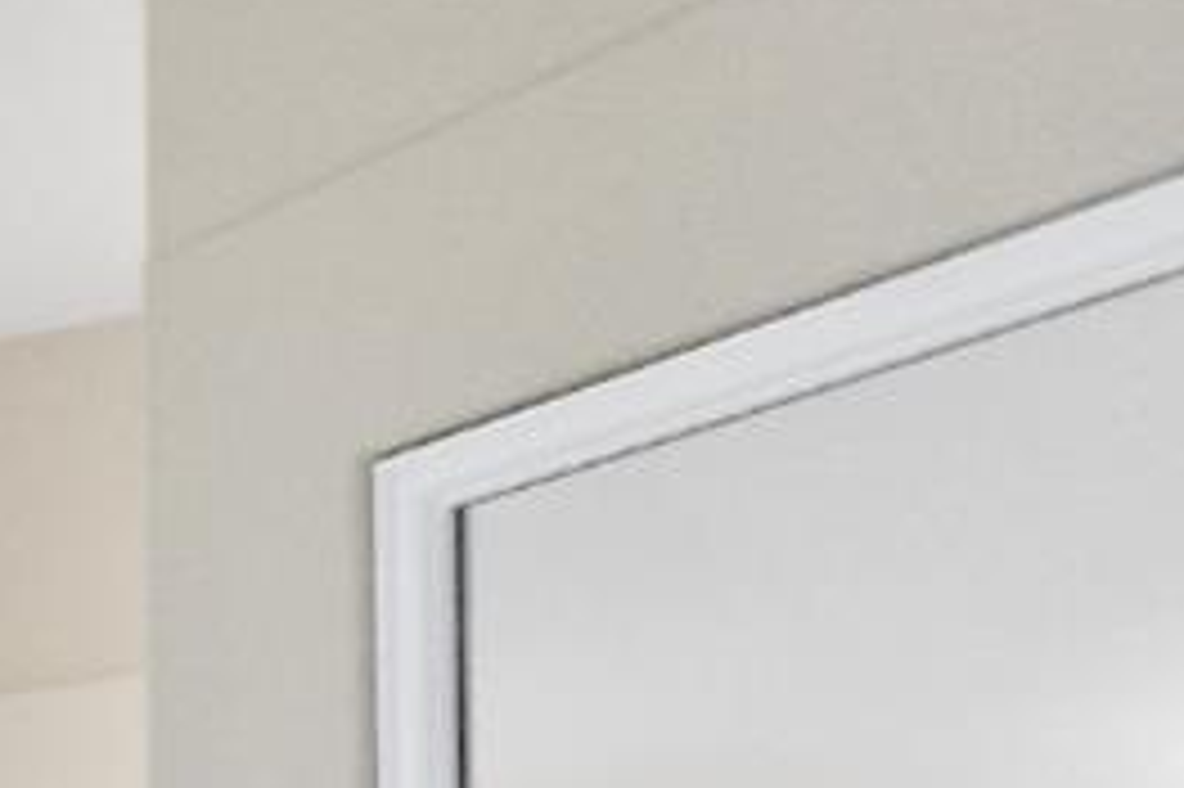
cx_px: -2030
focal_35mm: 80
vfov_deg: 15.1
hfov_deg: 13.0
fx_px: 2629
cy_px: 1360
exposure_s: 1/160
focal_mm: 14
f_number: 2.8
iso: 1250
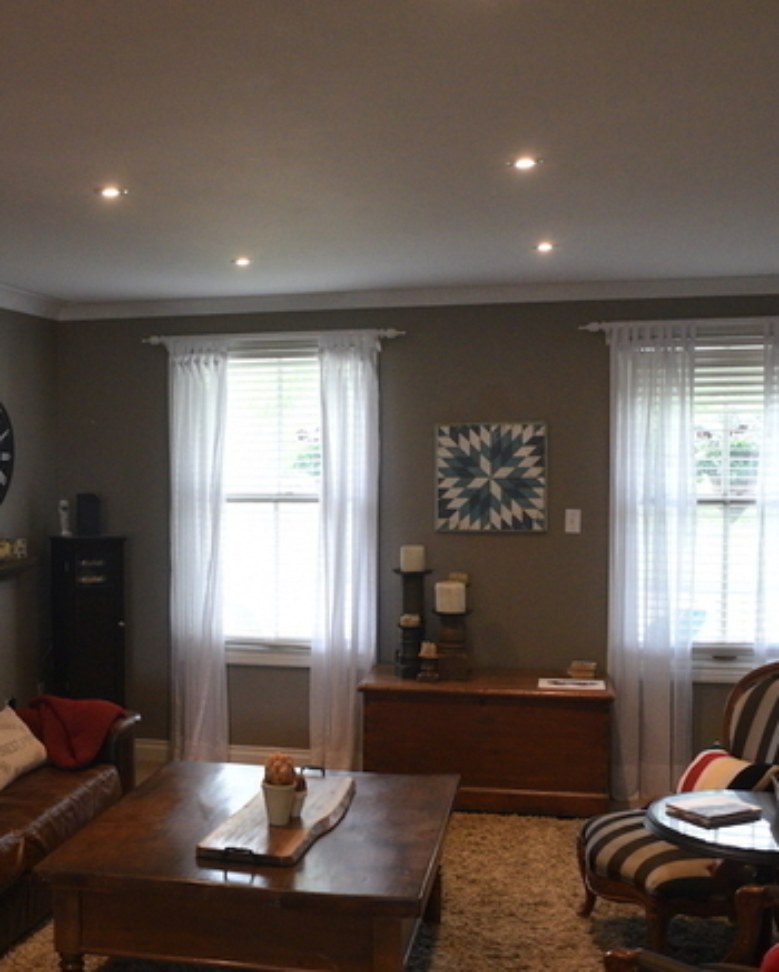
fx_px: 1267
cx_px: 167
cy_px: 529
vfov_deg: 42.0
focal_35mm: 44
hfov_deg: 33.3
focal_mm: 20
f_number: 5
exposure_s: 1/160
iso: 2000
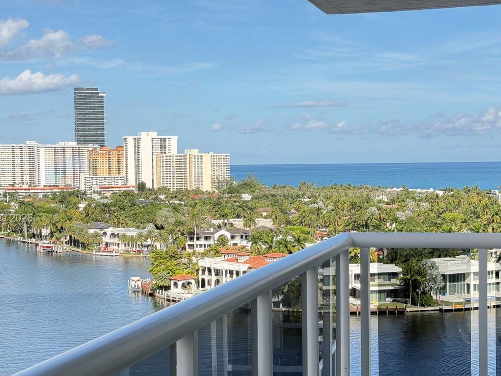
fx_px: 999
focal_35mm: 69
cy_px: 219
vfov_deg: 21.3
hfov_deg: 28.2
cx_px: 253
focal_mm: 6.76
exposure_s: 1/2415
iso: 100
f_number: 1.78
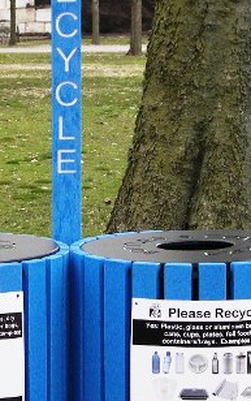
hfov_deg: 7.1
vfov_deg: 11.3
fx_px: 2021
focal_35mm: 185
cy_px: 266
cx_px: 61
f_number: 3.6
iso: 80
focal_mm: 17.4
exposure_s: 1/160
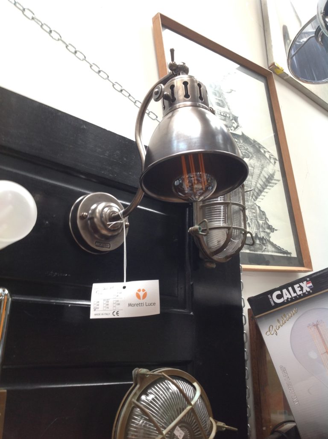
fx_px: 443
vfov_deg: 52.7
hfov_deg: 40.6
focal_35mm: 35
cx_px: 164
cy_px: 220
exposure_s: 1/17
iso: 50
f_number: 2.4
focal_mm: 4.28
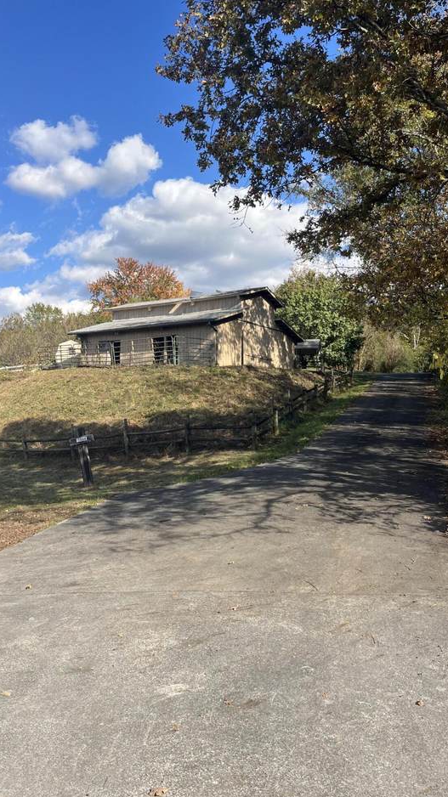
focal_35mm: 29
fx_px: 613
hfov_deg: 40.1
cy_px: 393
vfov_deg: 66.1
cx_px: 220
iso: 50
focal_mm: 5.1
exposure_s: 1/2222
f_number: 1.6
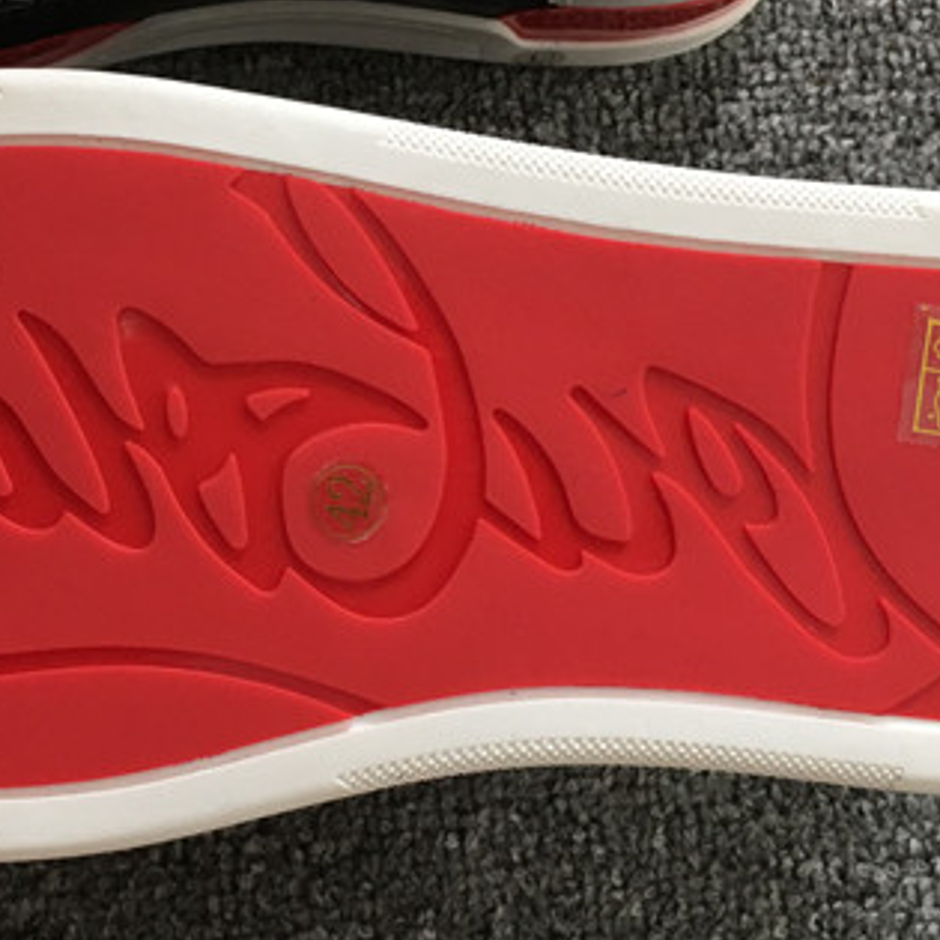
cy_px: 392
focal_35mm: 57
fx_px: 1751
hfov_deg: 29.9
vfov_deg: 30.0
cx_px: 334
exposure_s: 1/17
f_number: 2.2
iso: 40
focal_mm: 4.15
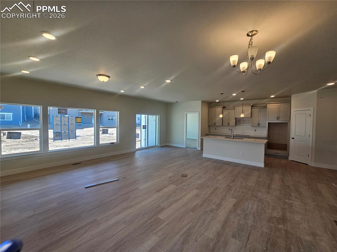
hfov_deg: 106.2
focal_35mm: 13
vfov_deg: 89.9
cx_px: 168
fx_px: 127
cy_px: 126
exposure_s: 1/120
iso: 50
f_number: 2.2
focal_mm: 2.2
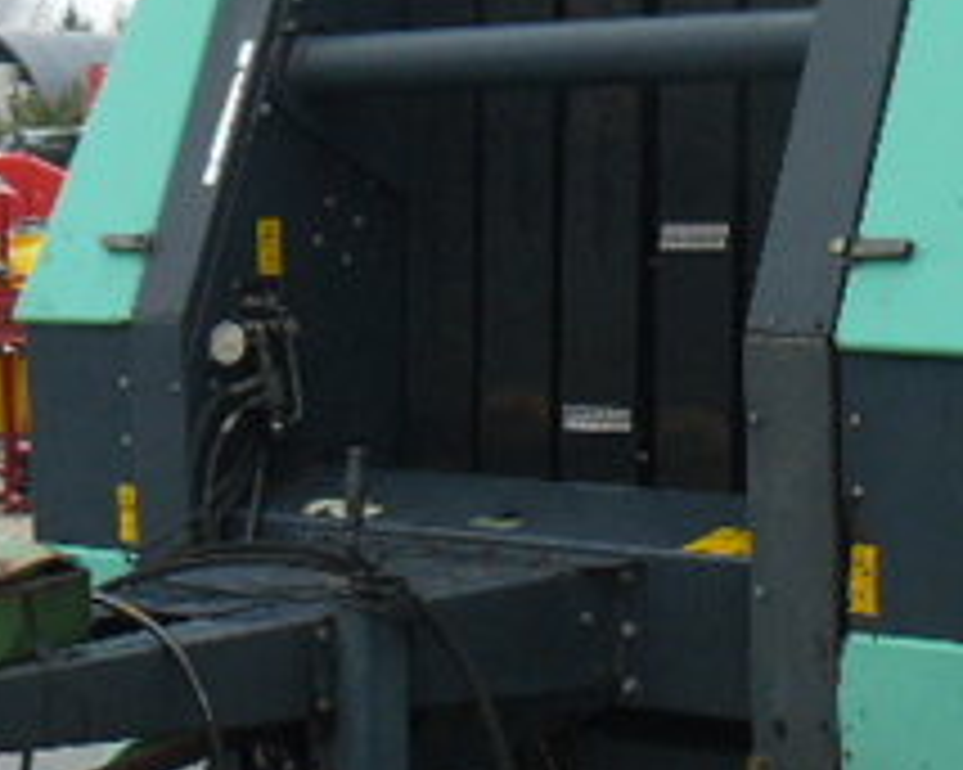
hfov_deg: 18.2
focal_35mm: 105
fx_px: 2991
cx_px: 684
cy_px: 288
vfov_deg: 14.6
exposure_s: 1/200
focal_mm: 6
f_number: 4.5
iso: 100
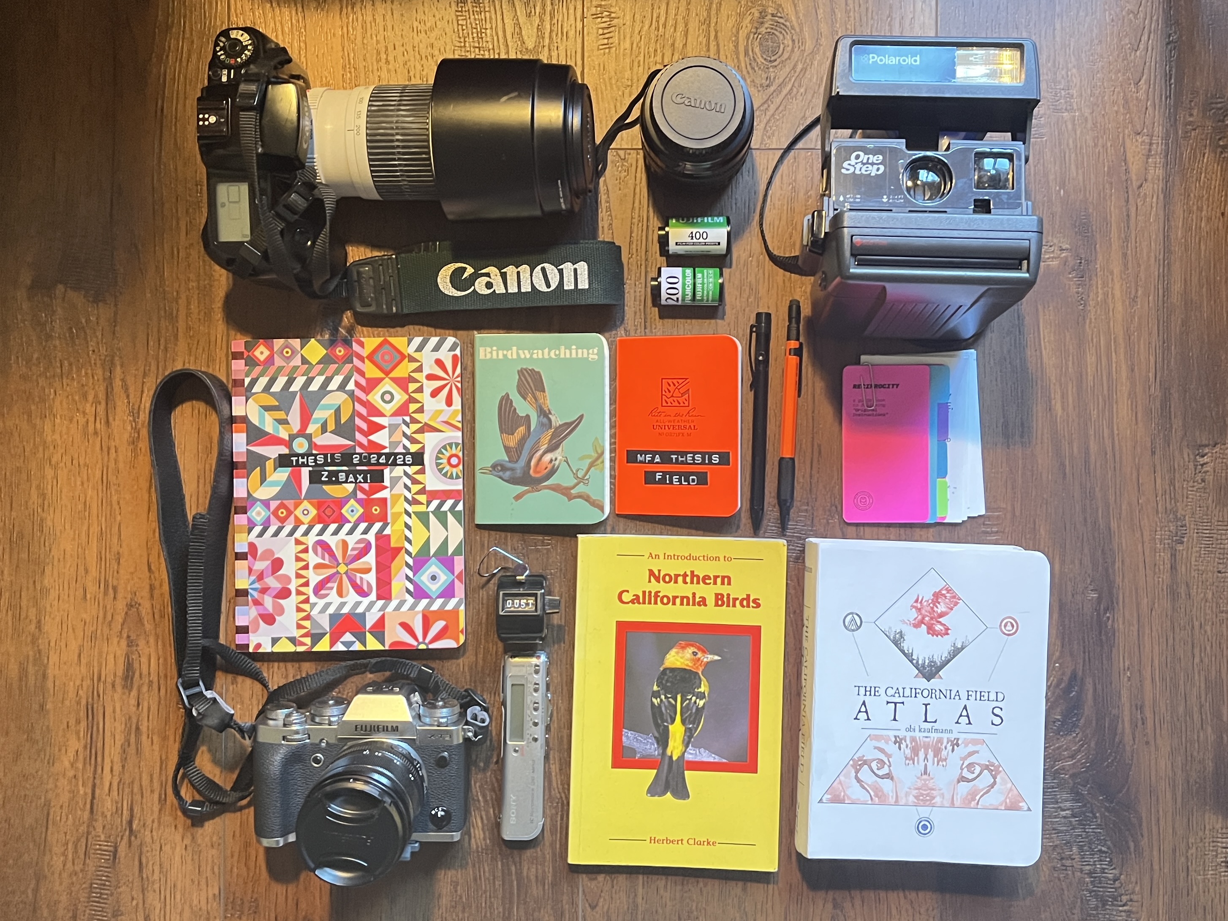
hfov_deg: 67.3
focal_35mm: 26
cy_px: 460
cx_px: 614
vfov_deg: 53.1
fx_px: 922
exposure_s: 1/30
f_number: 1.6
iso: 800
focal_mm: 5.1
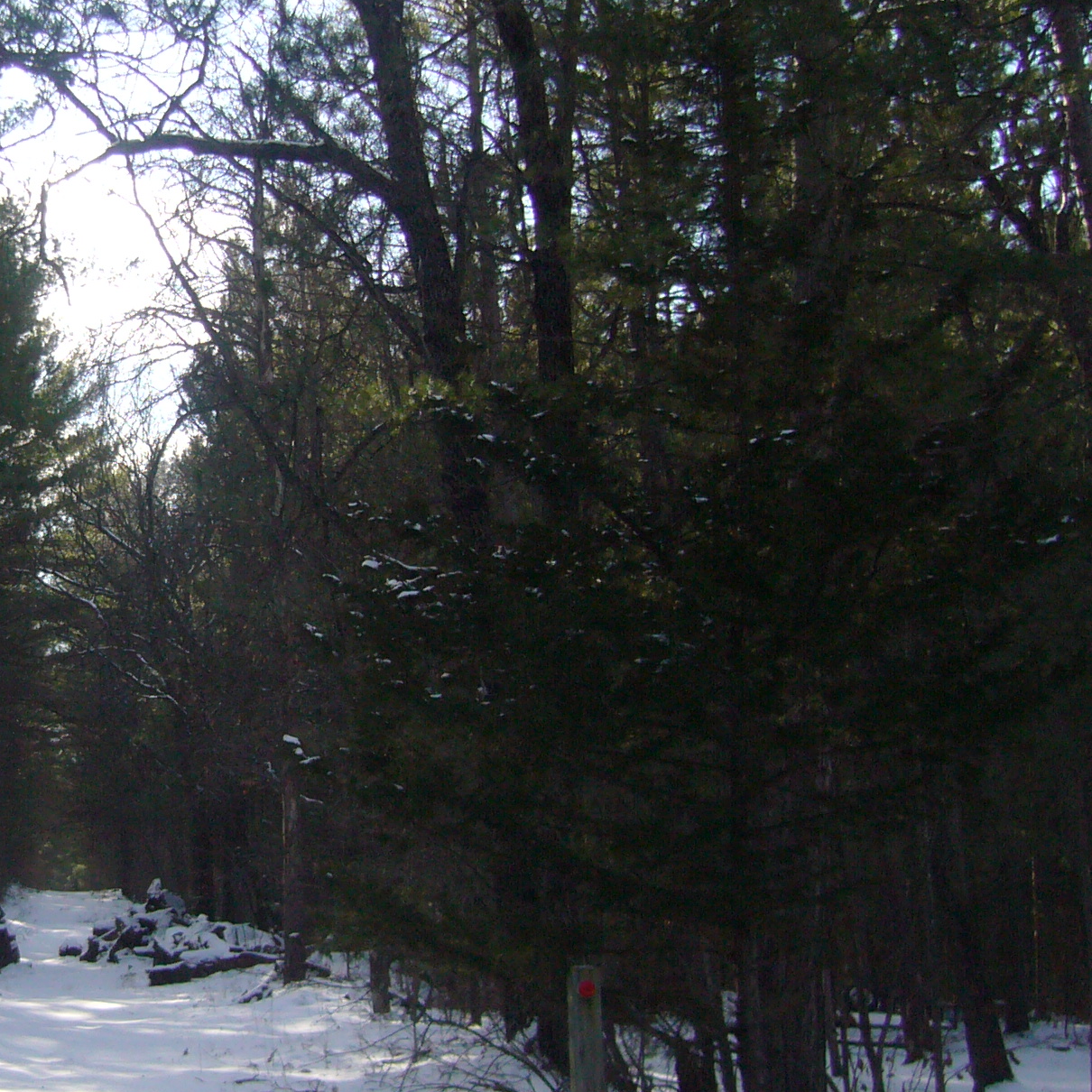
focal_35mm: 72
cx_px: 101
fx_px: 2570
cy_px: 431
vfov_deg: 23.9
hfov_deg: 23.3
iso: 100
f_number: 2.8
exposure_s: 1/500
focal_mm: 5.8
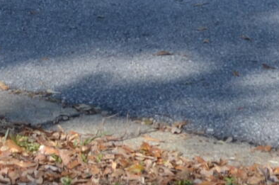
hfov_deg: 6.9
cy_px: -460
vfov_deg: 4.4
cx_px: 25
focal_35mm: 297
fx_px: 2297
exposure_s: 1/250
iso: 160
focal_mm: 26
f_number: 8
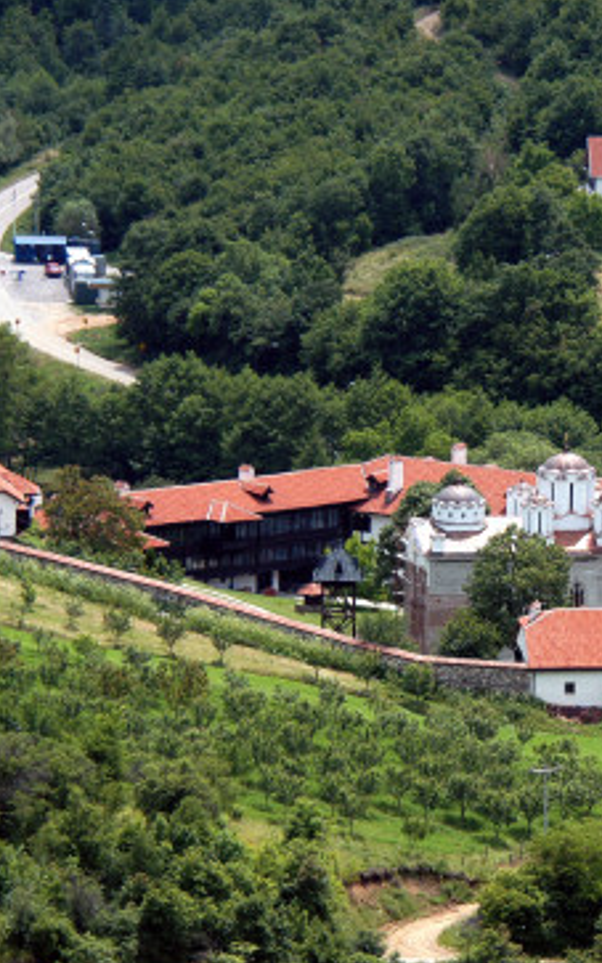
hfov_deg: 3.6
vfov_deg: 5.8
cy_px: 478
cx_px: 589
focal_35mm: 364
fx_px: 9549
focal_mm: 135
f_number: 5
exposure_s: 1/1000
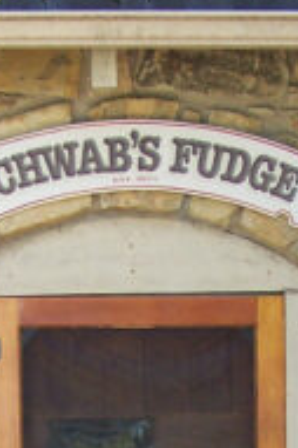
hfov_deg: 8.6
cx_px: 136
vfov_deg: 12.6
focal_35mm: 159
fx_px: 1978
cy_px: 566
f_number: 2.8
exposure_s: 1/200
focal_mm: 6.3
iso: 80
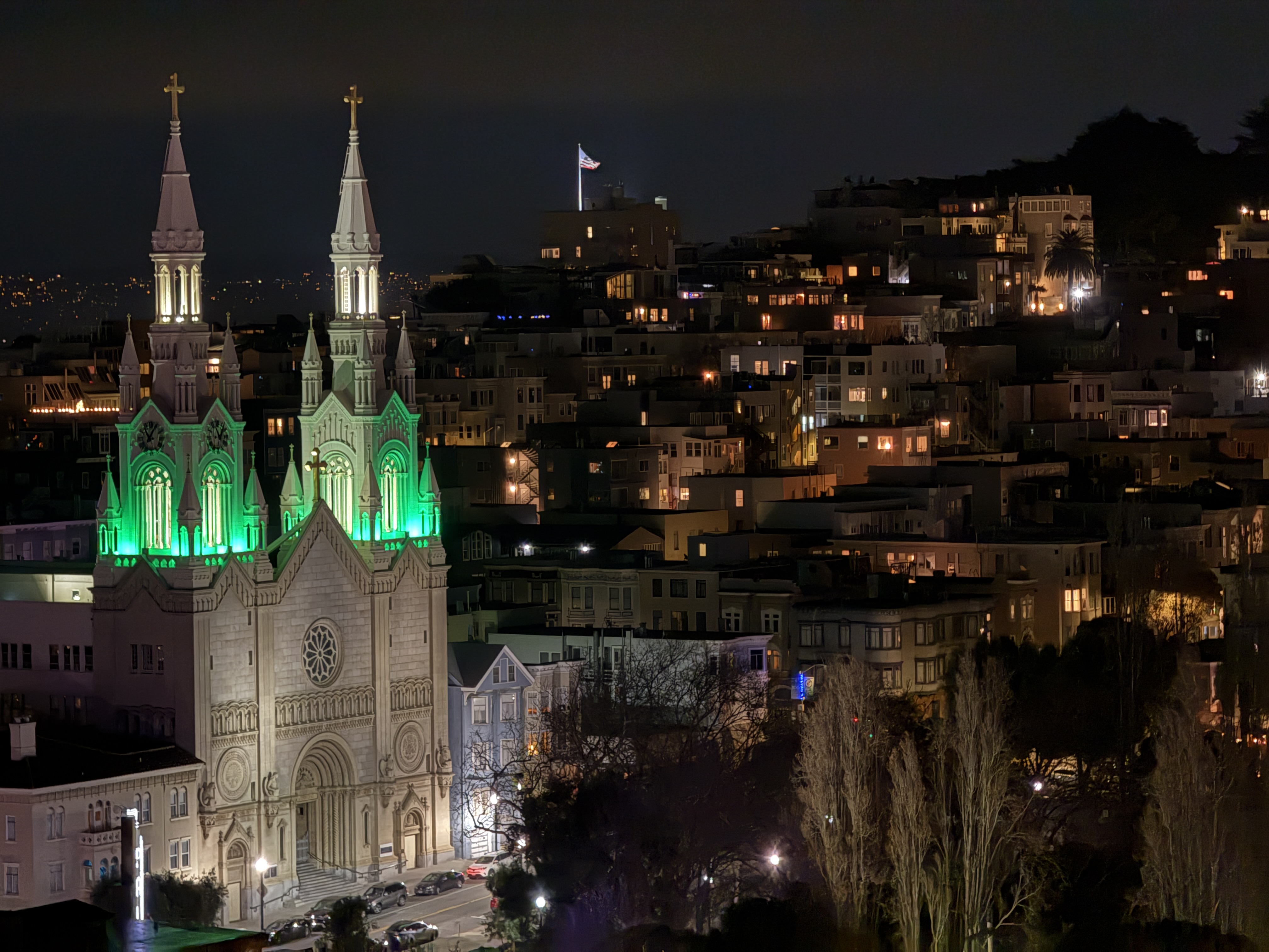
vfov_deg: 12.3
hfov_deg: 16.4
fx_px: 4399
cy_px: 476
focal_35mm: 120
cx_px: 634
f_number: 2.8
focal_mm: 15.66
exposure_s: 1/7
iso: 1600
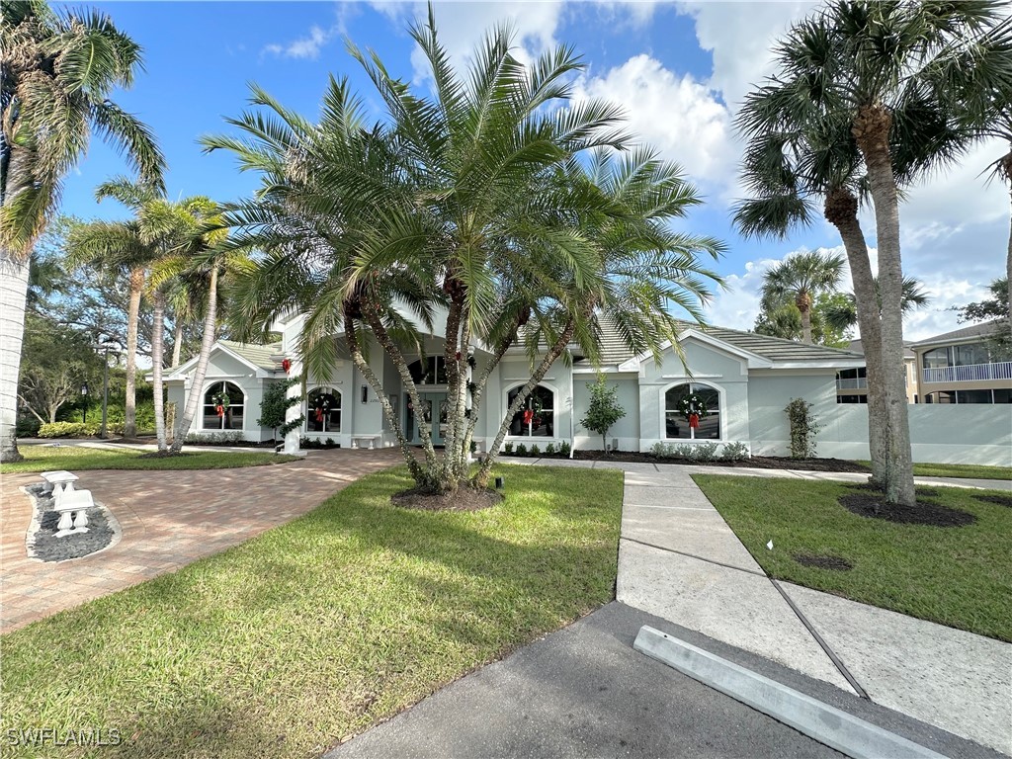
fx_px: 409
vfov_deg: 85.7
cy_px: 380
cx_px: 506
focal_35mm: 14
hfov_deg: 102.1
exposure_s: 1/545
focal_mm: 2.22
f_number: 2.2
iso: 40
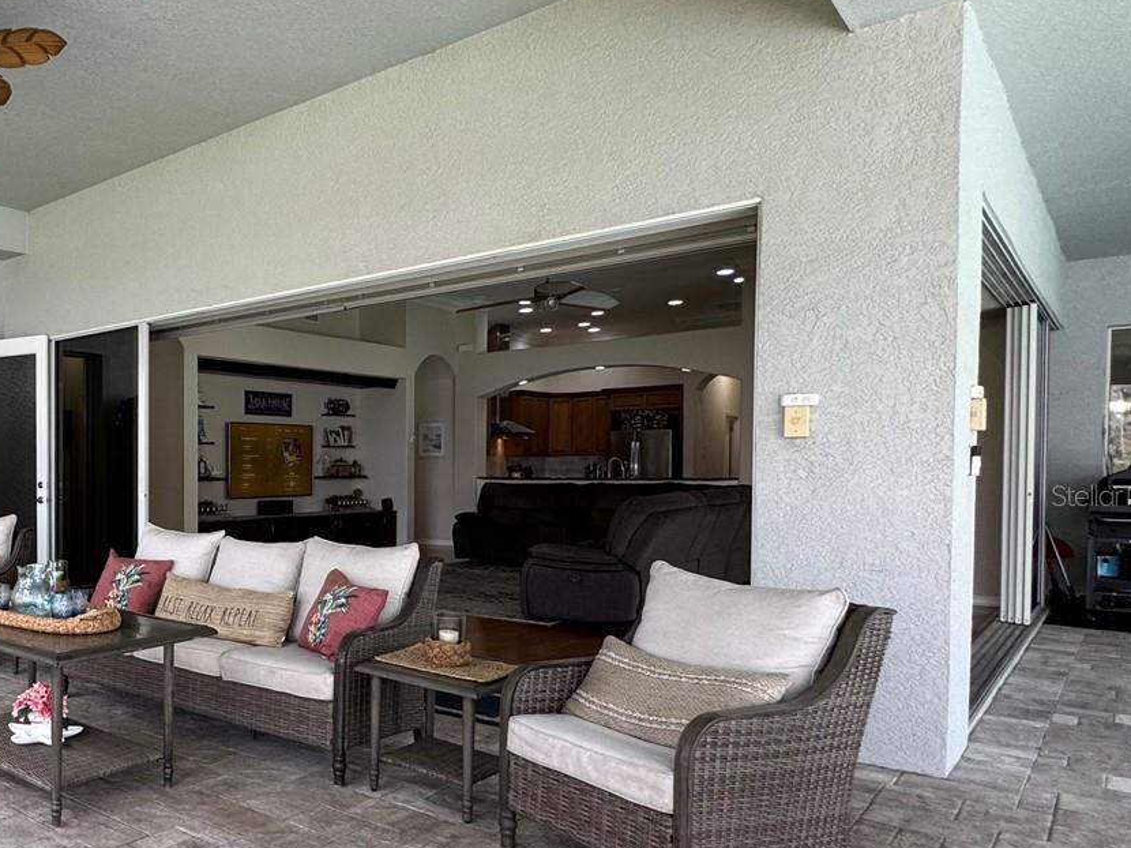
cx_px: 90
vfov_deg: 51.1
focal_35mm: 27
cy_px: 495
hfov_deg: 55.6
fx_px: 882
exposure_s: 1/99
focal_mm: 2.22
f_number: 2.2
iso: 100
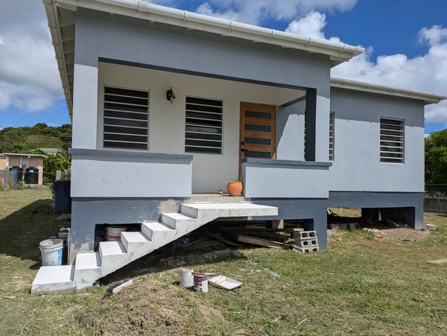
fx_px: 323
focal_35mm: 25
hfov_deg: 69.3
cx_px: 224
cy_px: 168
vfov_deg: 54.9
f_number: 1.89
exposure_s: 1/7092
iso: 44
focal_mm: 5.43
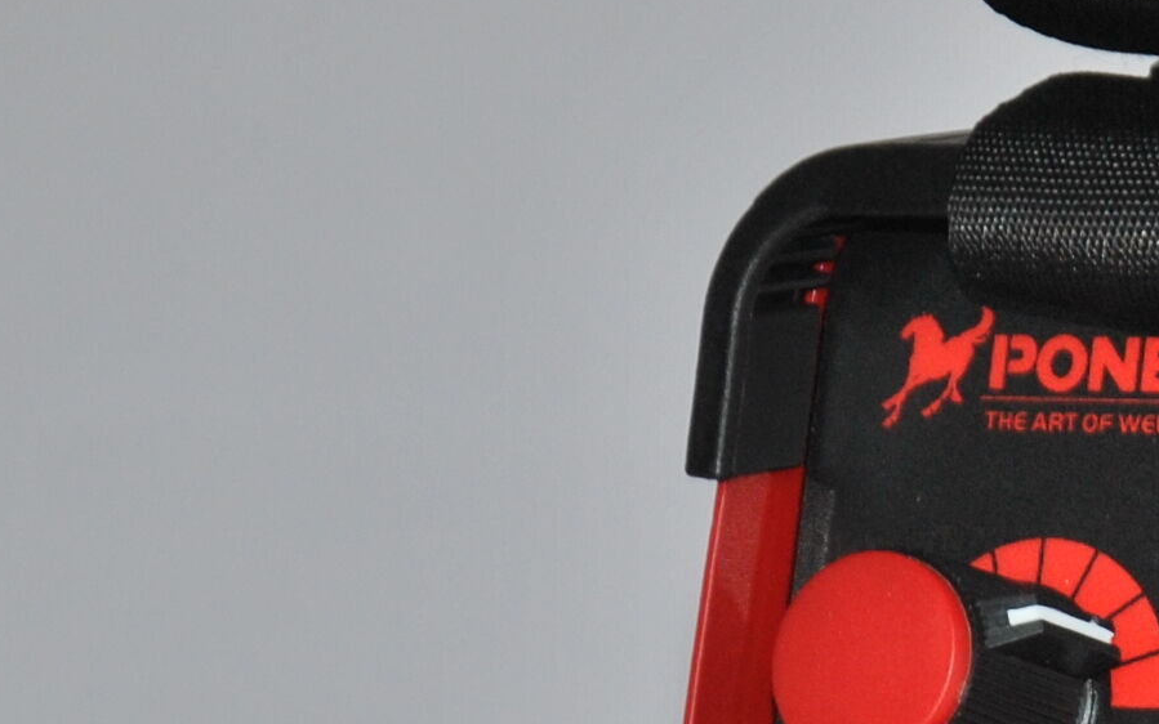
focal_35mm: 494
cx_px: 1552
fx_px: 15611
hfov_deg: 4.2
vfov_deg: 2.7
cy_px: 1074
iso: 200
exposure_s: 1/60
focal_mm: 75
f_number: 5.3
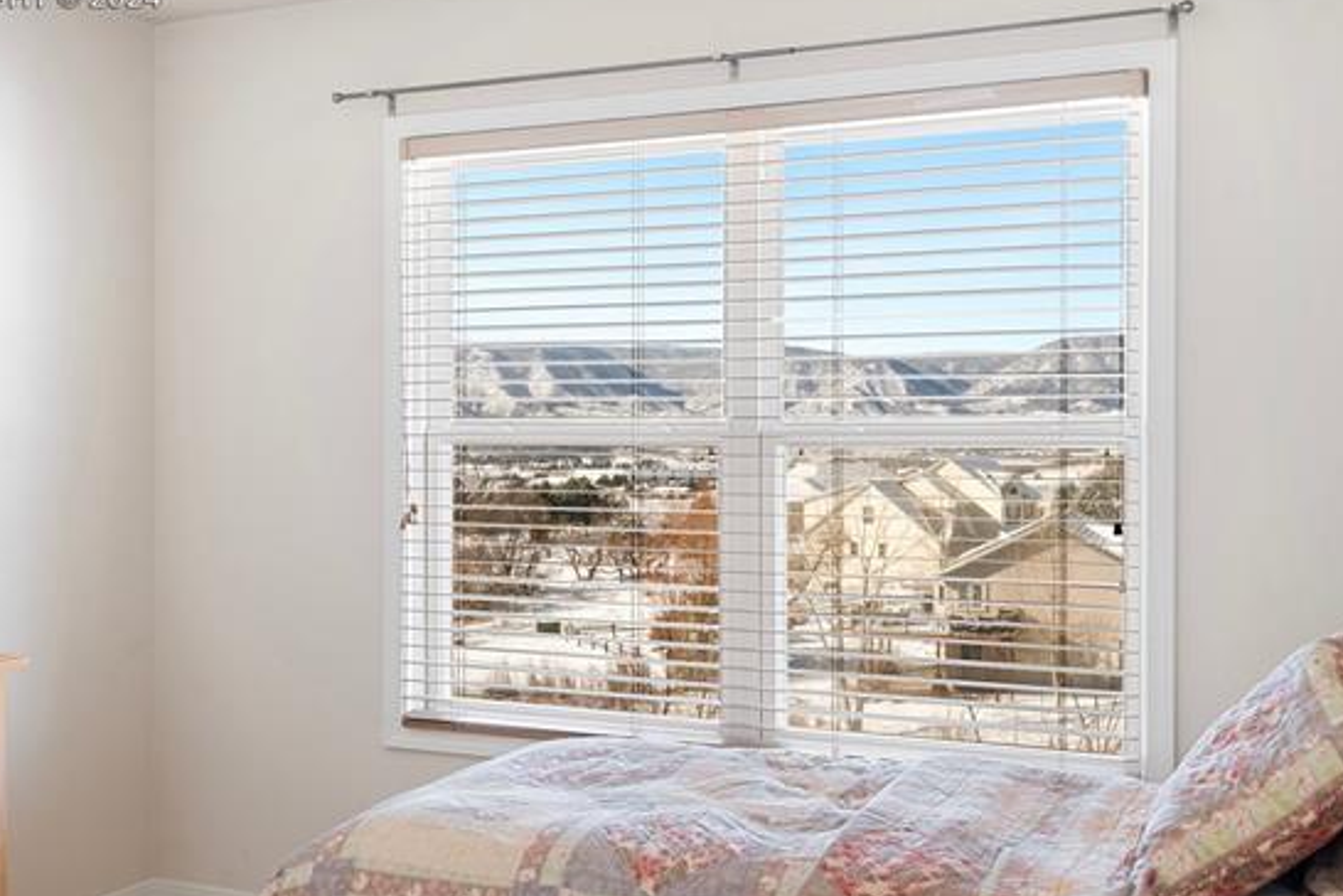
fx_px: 1529
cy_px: 448
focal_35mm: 41
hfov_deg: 47.4
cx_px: 647
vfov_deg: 32.6
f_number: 7.1
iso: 250
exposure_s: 1/15
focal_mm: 35
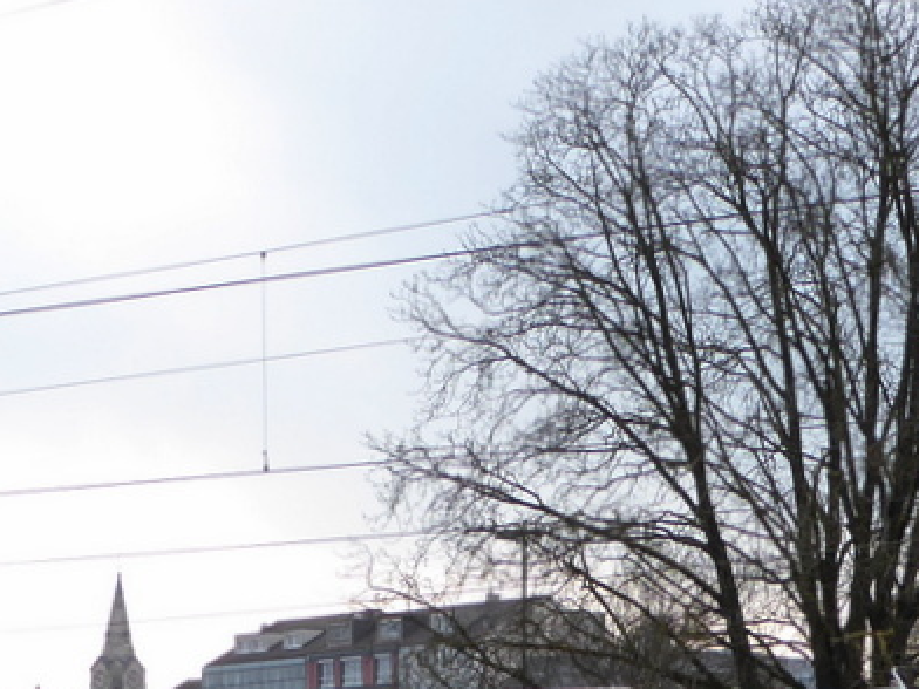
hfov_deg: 18.9
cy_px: 935
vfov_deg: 13.6
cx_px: 542
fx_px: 2761
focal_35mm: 104
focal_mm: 5.8
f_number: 3.6
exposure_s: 1/200
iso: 125
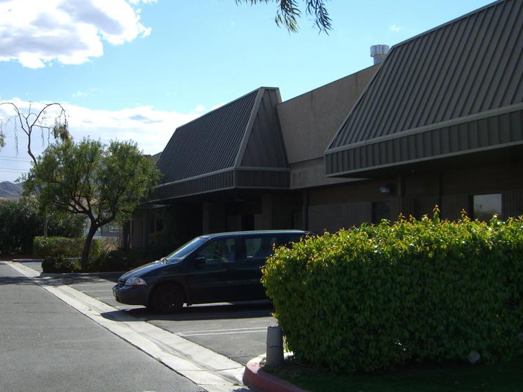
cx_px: 188
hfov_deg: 37.2
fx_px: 770
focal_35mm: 51
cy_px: 199
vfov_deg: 28.6
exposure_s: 1/200
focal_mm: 7.9
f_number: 8
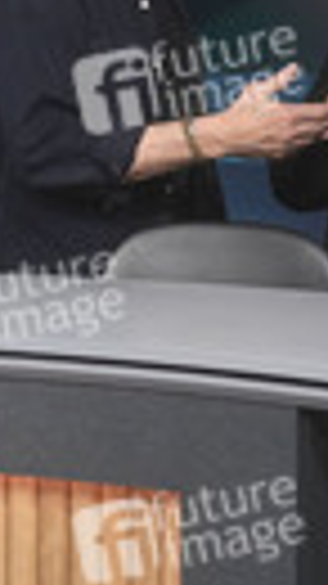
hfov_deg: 7.1
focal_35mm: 164
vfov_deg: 12.9
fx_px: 2539
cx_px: -380
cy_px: -32
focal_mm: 30
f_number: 2.2
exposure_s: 1/320
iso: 640
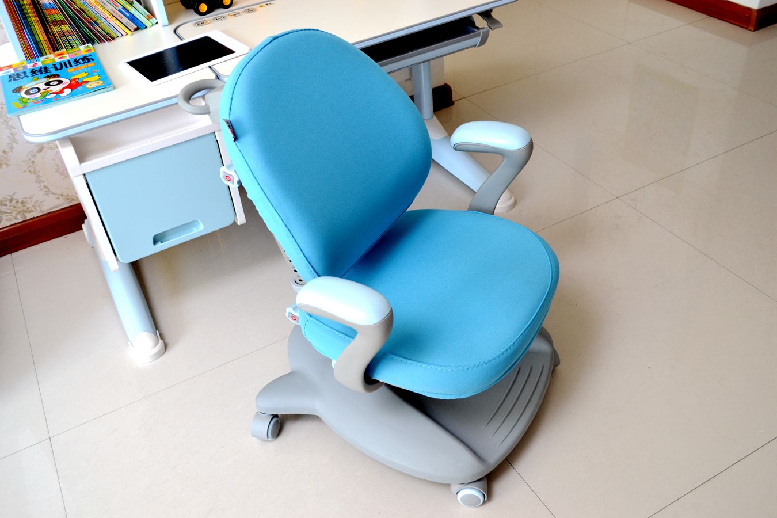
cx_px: 388
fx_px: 712
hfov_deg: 57.2
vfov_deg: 40.0
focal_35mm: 33
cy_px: 259
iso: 400
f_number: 4
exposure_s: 1/60
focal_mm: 22
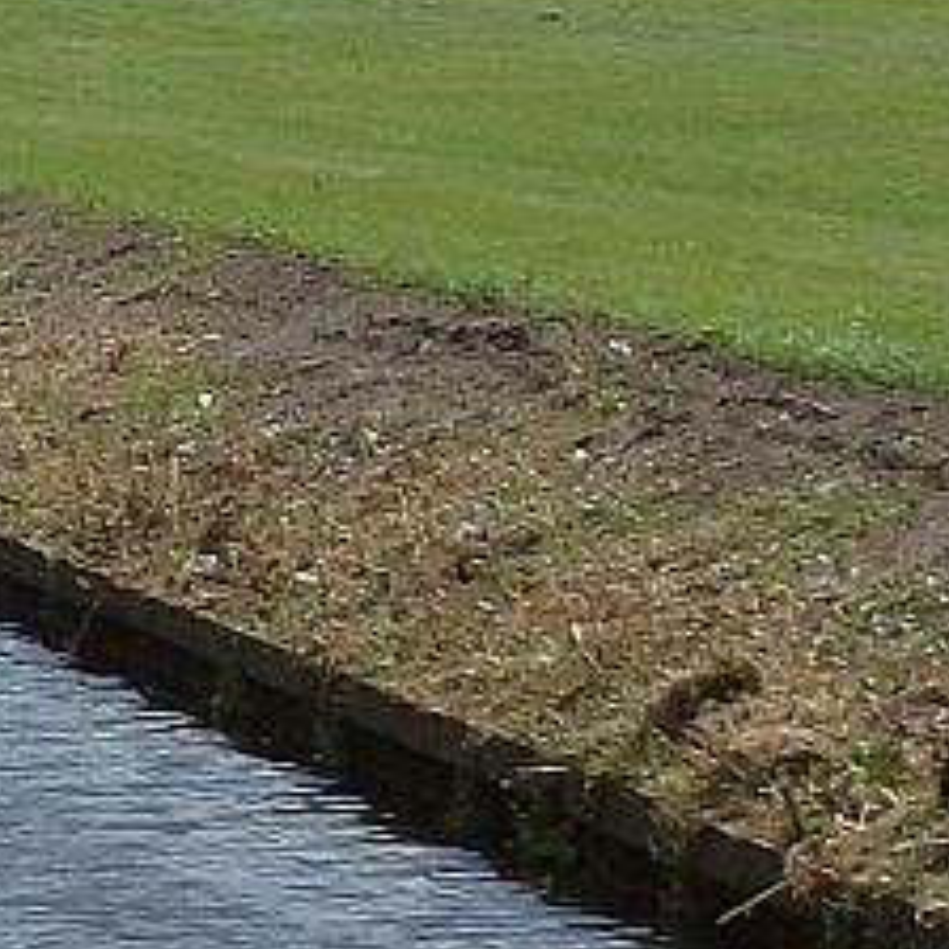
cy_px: 61
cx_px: -1046
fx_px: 12531
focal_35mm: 404
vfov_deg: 4.3
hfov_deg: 4.3
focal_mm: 16.6
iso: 100
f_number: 7.5
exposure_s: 1/444
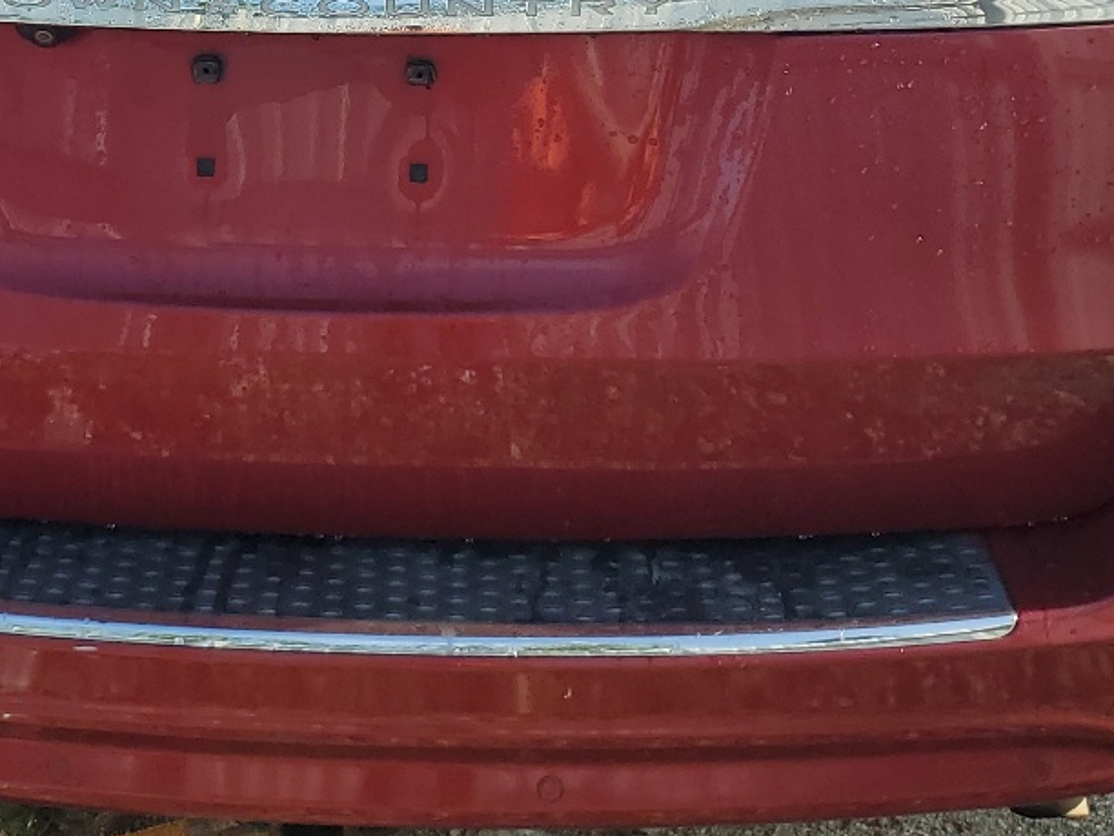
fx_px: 2188
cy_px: -25
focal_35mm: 68
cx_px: 319
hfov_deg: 28.3
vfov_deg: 20.8
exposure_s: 1/1250
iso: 50
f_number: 1.5
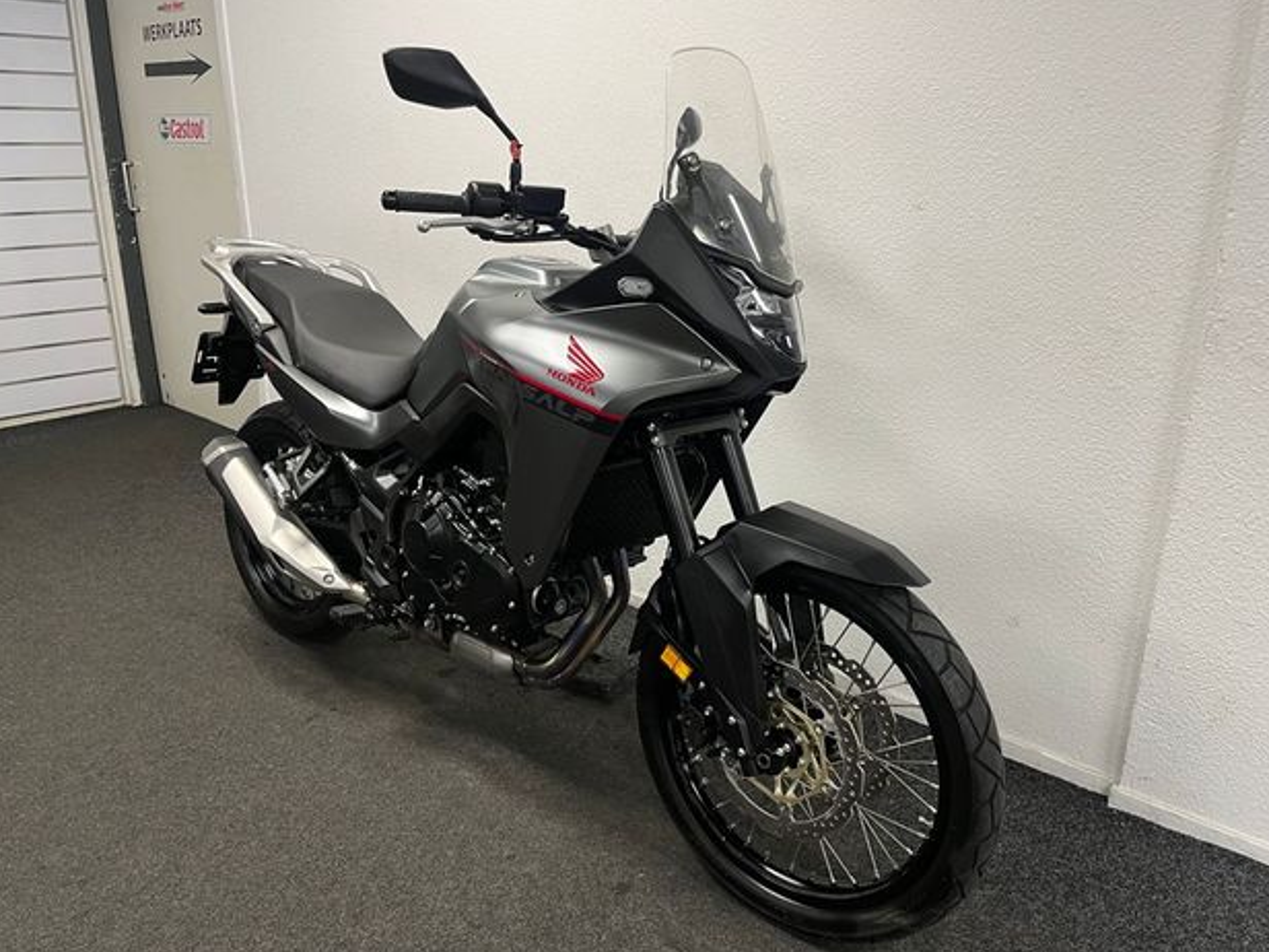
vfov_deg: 51.4
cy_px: 480
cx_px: 643
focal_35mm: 27
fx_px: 990
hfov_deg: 65.3
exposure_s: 1/50
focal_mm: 5.1
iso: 80
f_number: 1.6
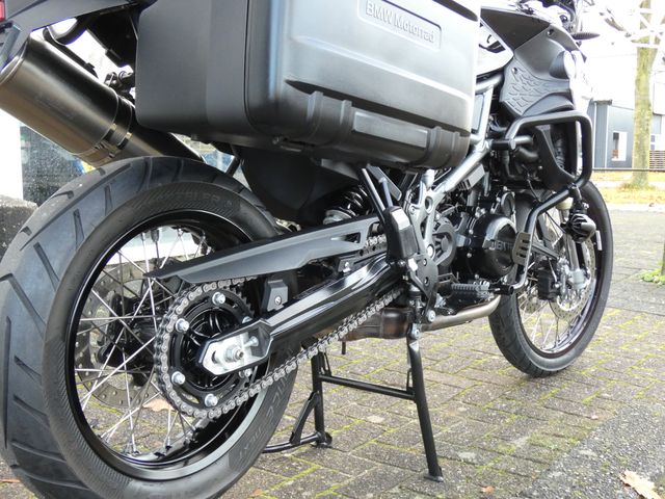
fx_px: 788
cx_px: 332
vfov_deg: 35.1
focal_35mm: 41
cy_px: 250
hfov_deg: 45.8
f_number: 3.6
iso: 500
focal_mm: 7.3
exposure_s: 1/80
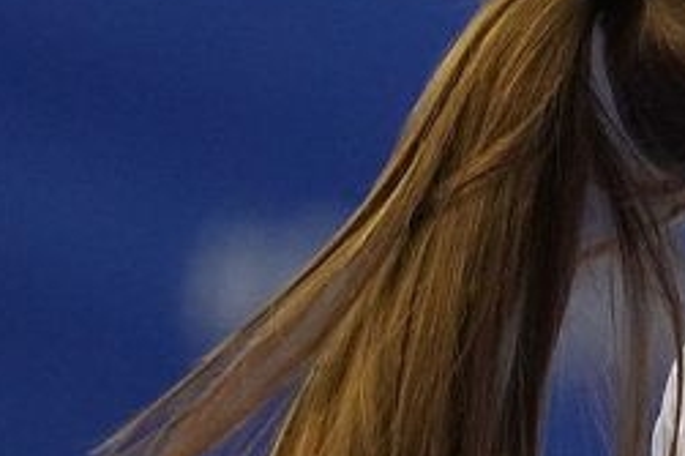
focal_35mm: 1435
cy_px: 421
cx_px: 2178
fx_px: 27286
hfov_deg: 1.4
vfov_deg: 1.0
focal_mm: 200
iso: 3200
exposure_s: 1/1000
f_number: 2.8
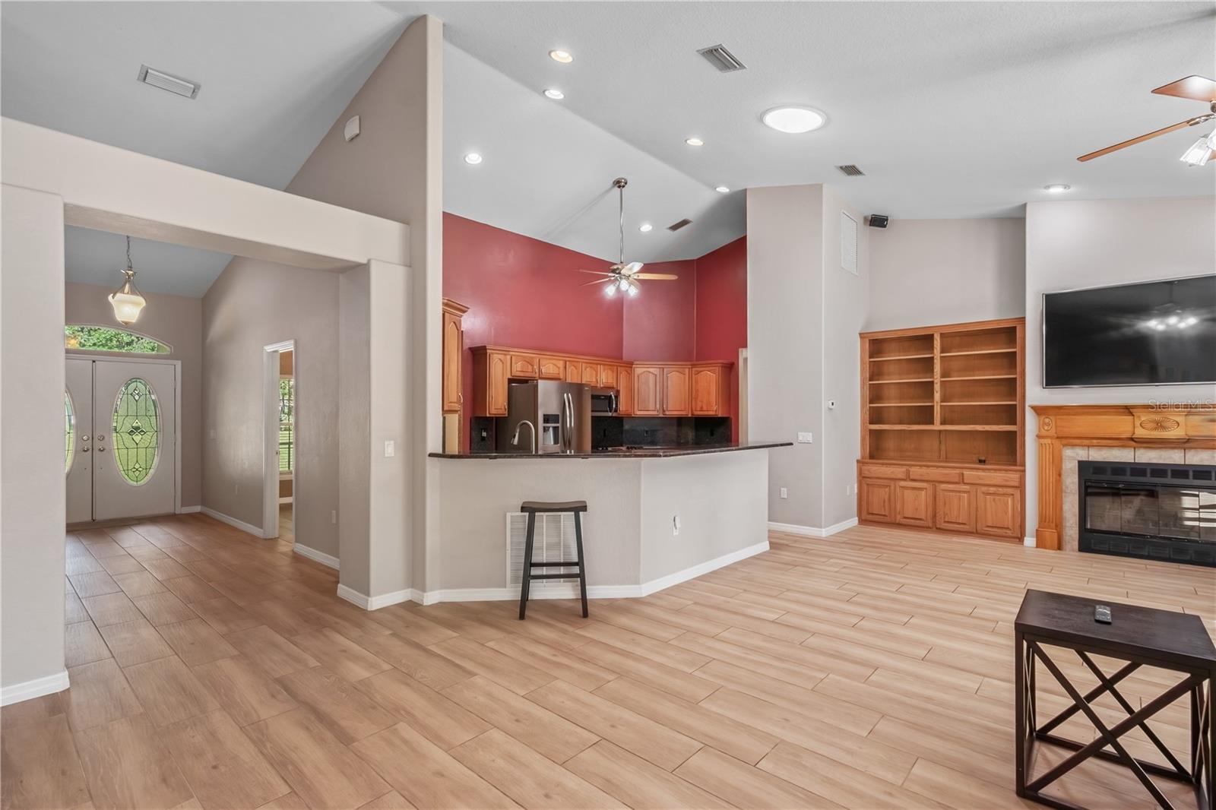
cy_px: 405
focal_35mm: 15
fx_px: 507
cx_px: 608
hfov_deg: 100.4
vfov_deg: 77.3
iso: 250
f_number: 9
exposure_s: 1/5
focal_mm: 10
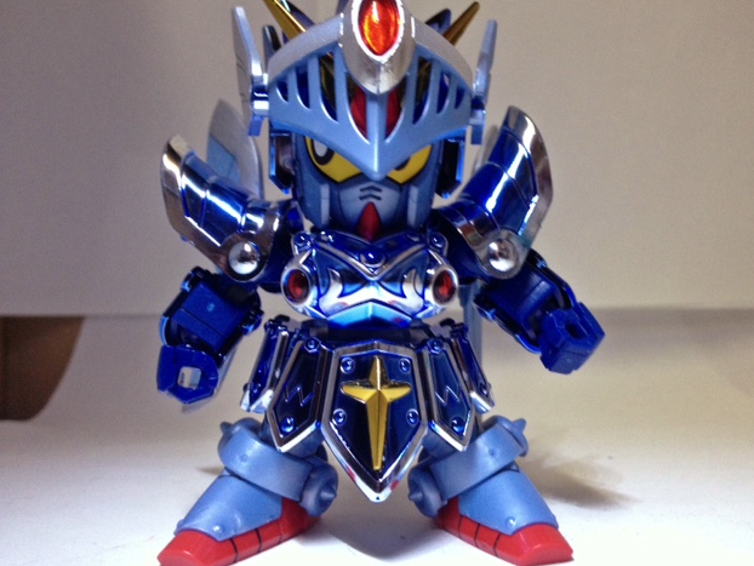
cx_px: 384
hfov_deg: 51.3
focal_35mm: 36
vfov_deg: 39.7
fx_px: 784
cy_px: 279
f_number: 2.4
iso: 200
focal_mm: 4.28
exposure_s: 1/20
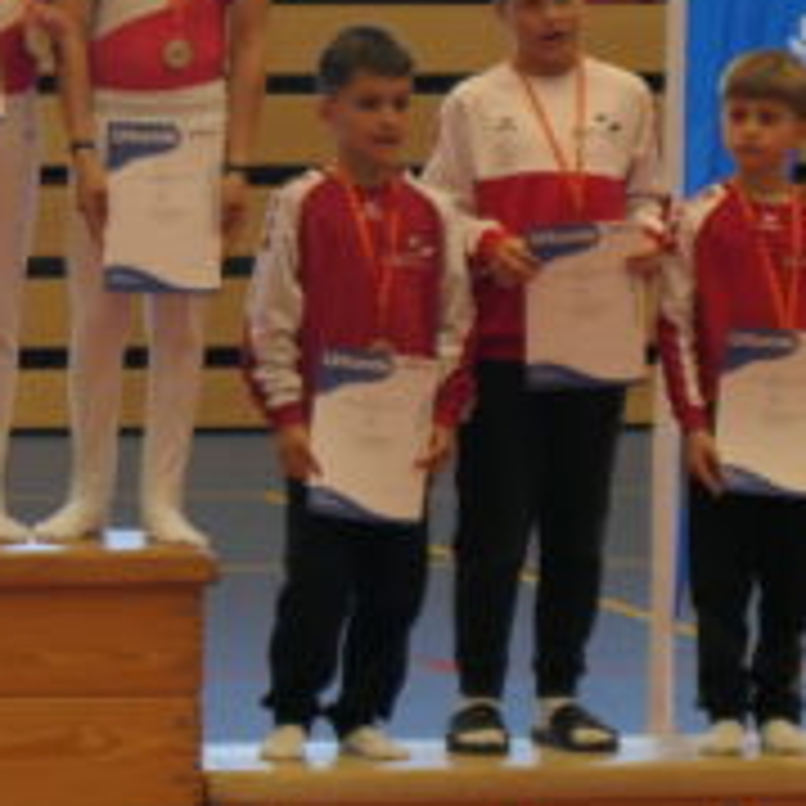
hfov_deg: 5.3
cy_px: 353
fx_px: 8667
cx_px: -92
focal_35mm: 329
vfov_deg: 5.3
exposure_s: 1/80
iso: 400
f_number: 5.1
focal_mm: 34.6
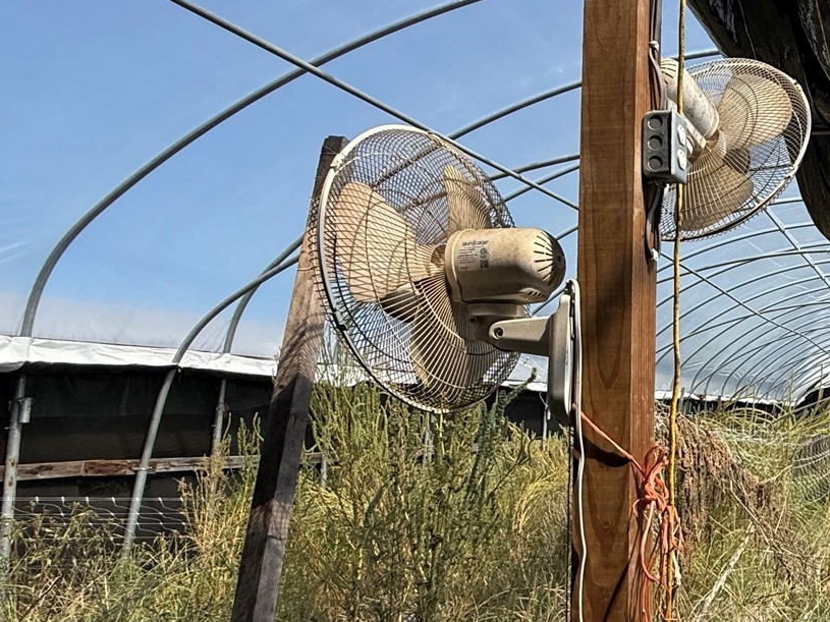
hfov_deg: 43.9
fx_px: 791
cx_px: 892
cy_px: 371
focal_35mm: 33
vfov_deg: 42.7
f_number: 2.2
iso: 50
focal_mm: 2.22
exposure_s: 1/1795
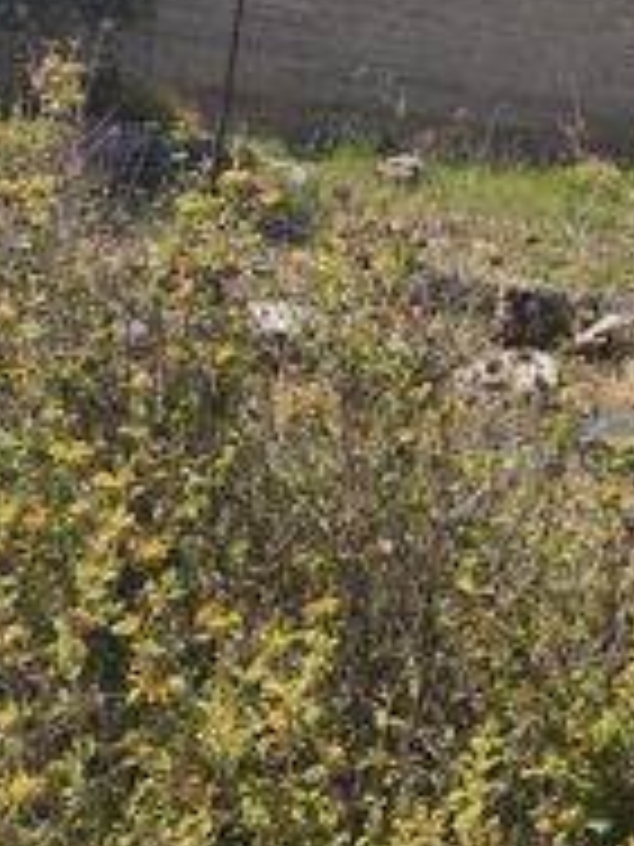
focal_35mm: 65
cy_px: 369
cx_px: 551
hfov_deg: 22.1
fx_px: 1587
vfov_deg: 29.8
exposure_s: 1/2645
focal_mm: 5.35
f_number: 1.7
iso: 80
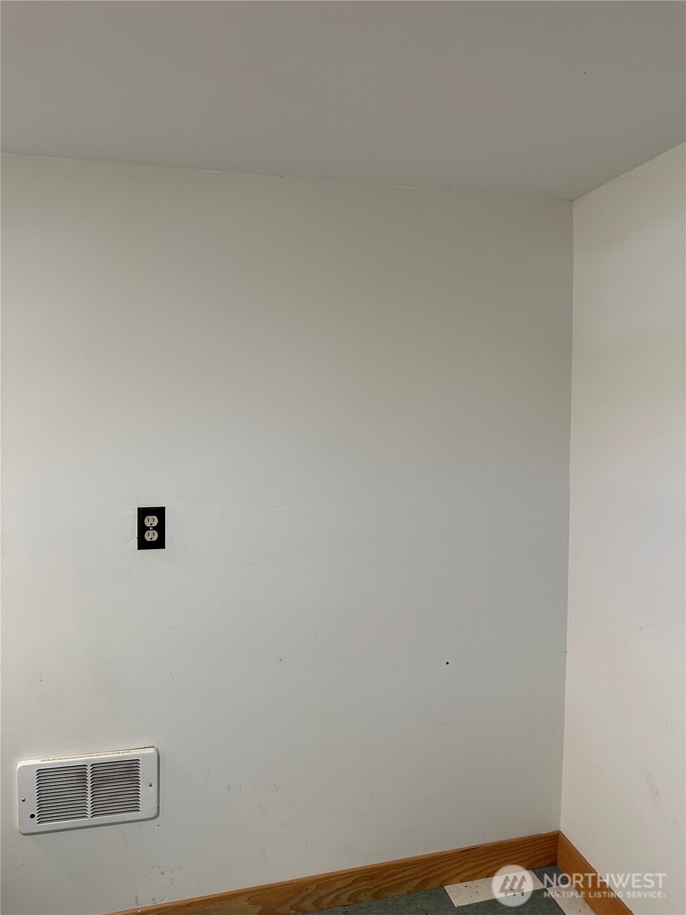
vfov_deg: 71.6
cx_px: 343
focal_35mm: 24
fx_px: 634
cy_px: 458
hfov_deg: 56.8
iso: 160
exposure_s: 1/60
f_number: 1.78
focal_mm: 6.86
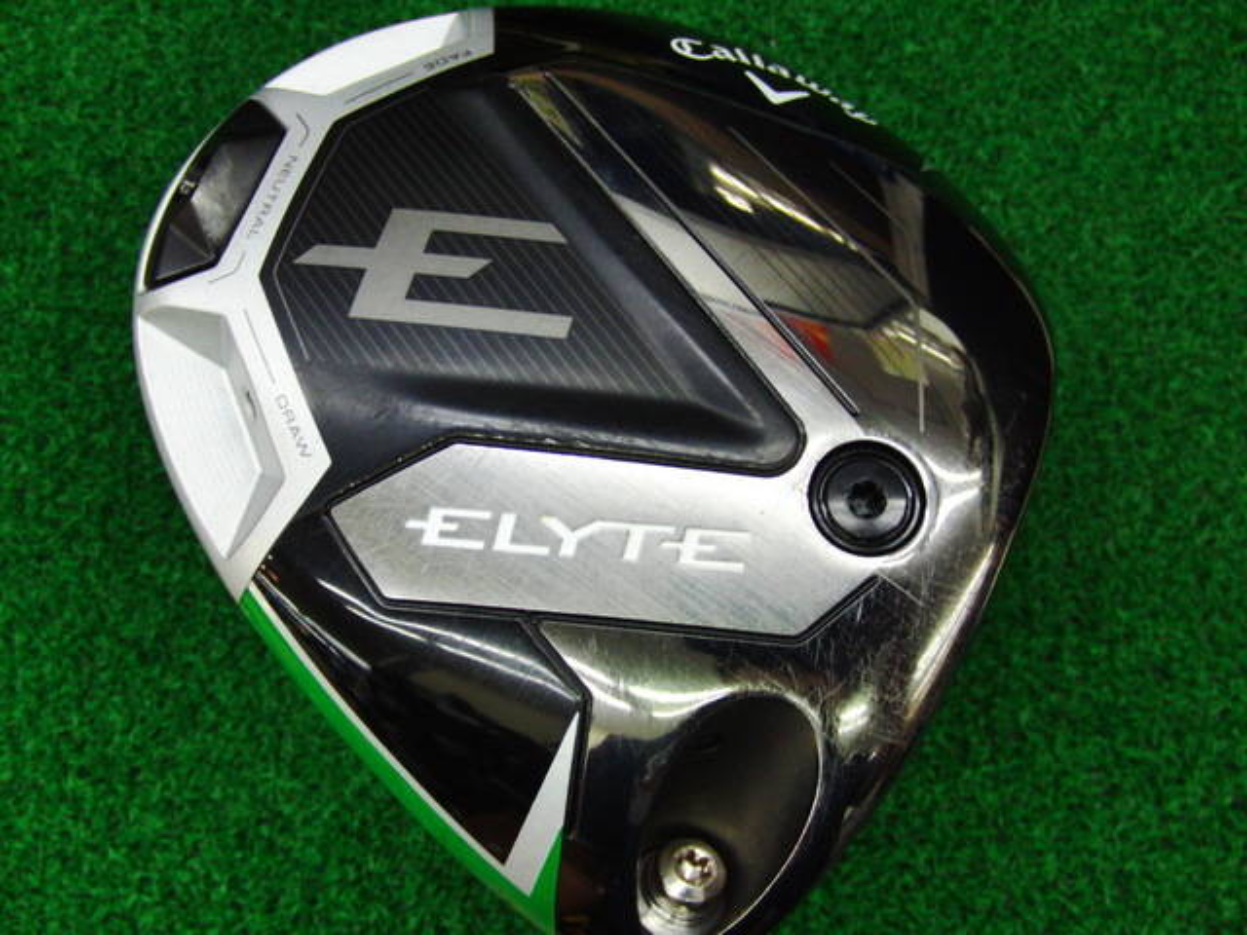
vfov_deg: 38.7
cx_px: 624
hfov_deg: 50.1
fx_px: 1333
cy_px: 468
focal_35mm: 37
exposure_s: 1/80
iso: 400
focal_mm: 6.42
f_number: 3.6
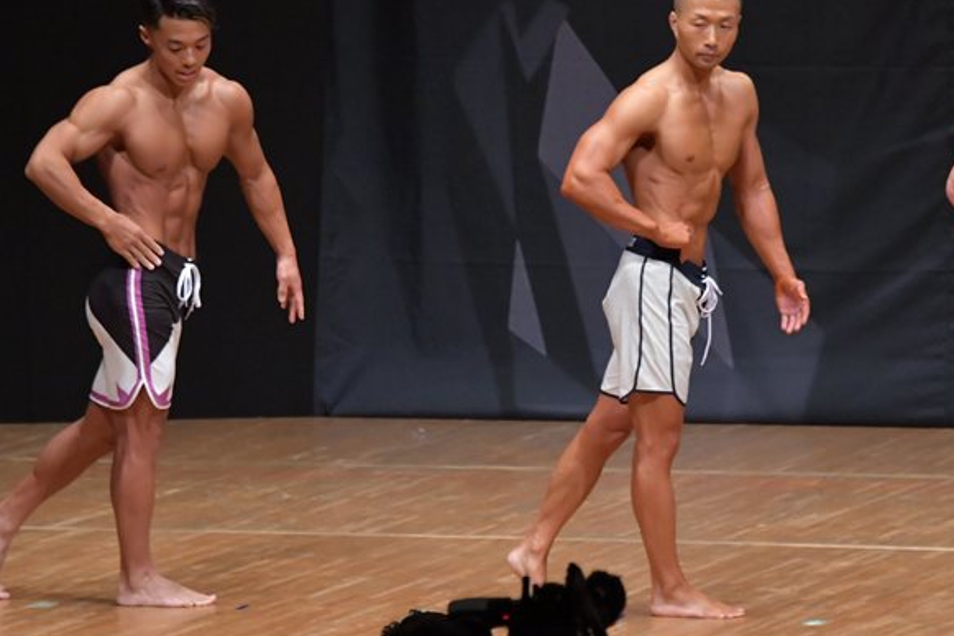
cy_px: 312
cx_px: 424
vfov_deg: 3.8
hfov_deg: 5.7
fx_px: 9537
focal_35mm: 360
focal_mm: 180
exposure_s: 1/400
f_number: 5.6
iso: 6400
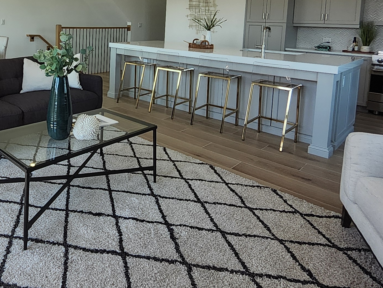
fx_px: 299
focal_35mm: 27
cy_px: 50
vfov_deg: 48.0
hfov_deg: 60.2
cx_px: 78
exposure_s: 1/120
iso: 32
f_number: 2.2
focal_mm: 1.13
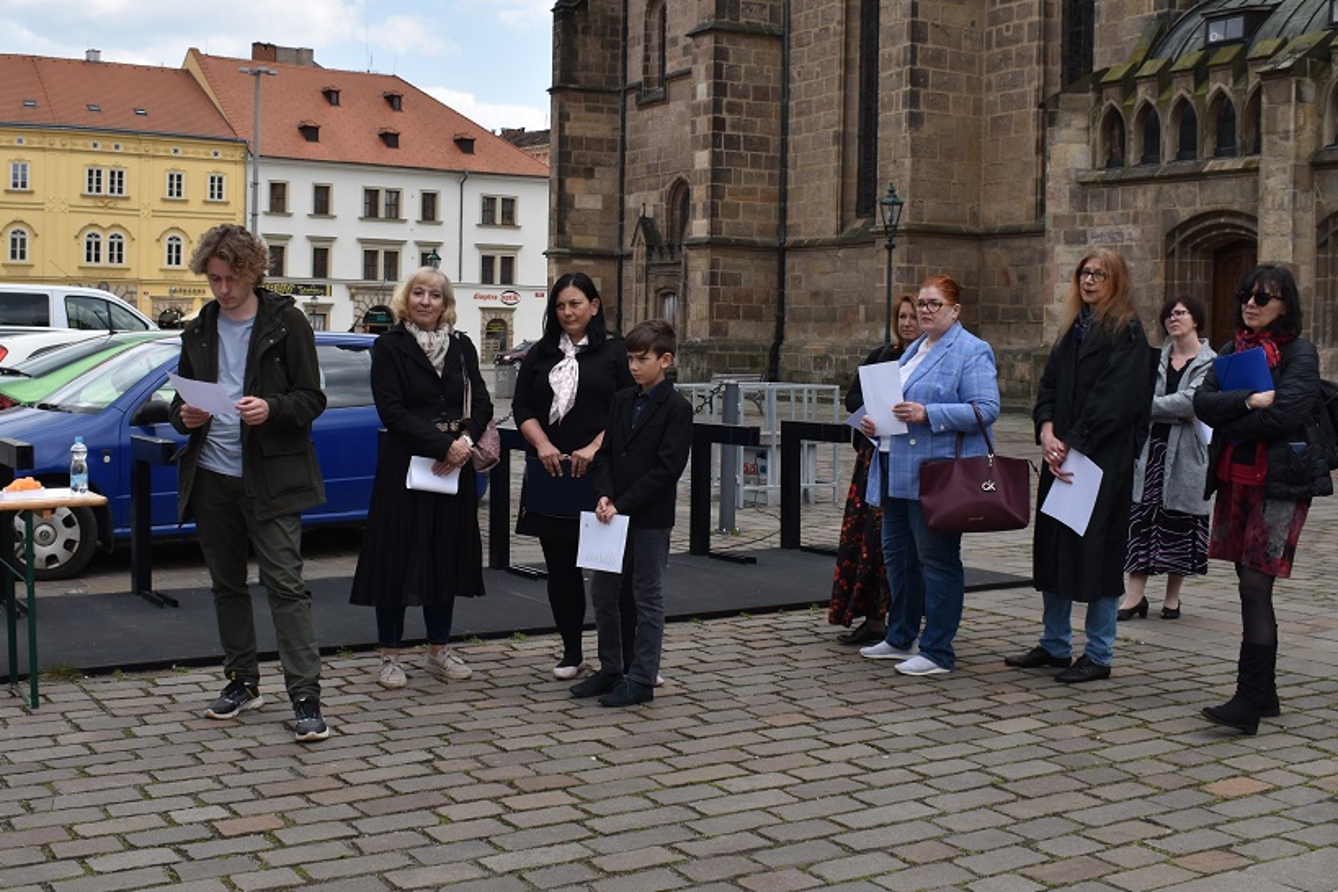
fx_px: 1672
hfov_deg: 43.5
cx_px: 595
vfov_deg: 29.8
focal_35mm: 45
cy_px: 371
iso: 100
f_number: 8
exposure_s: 1/200
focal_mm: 24
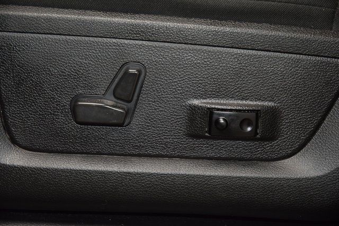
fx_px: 989
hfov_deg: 19.5
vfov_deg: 13.0
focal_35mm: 105
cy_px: 113
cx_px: 170
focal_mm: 70
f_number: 4.5
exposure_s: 1/40
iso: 2000
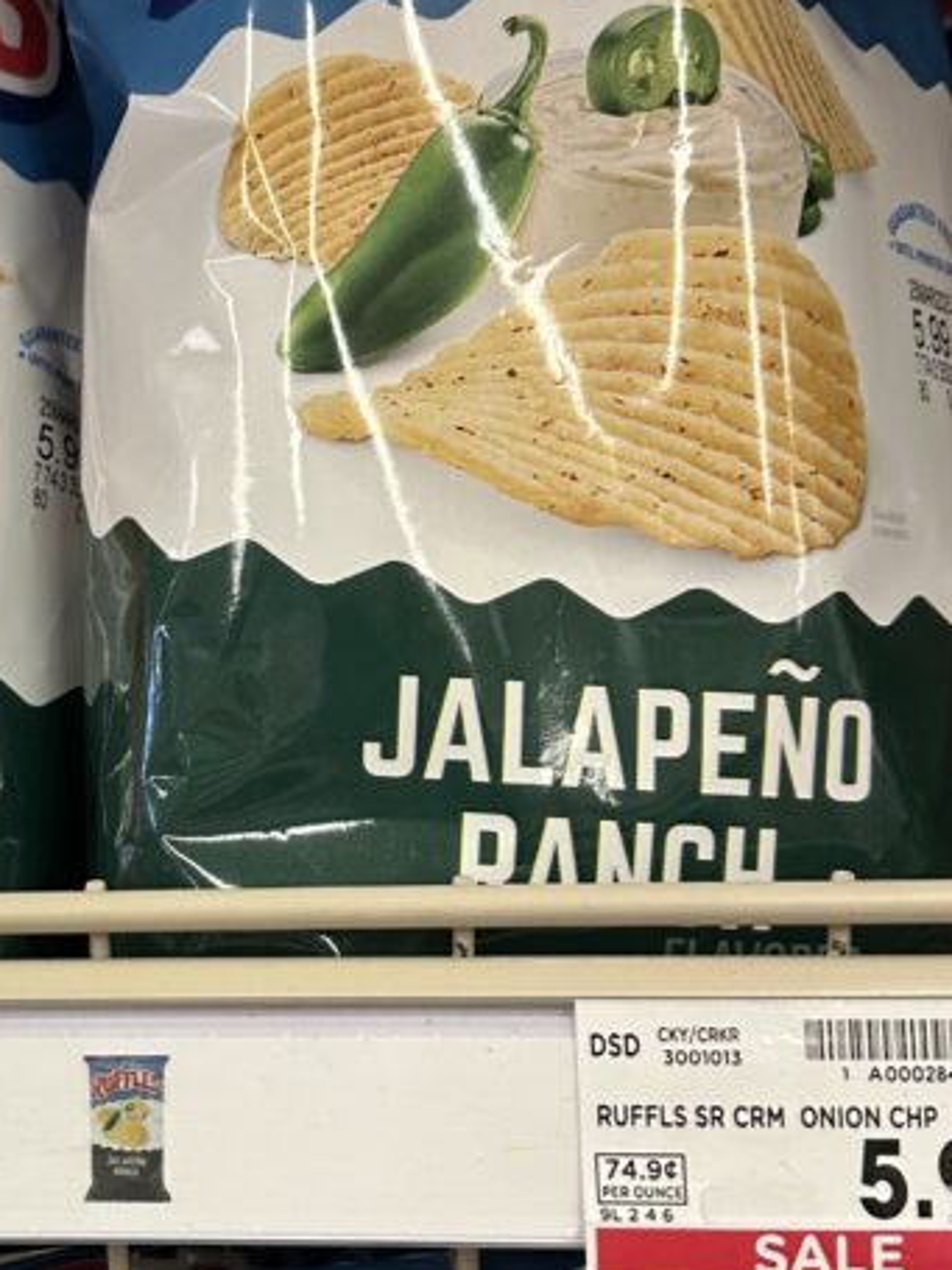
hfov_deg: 26.2
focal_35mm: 54
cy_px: 729
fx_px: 1981
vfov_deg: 35.5
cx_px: 109
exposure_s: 1/101
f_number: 1.78
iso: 250
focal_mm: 6.86
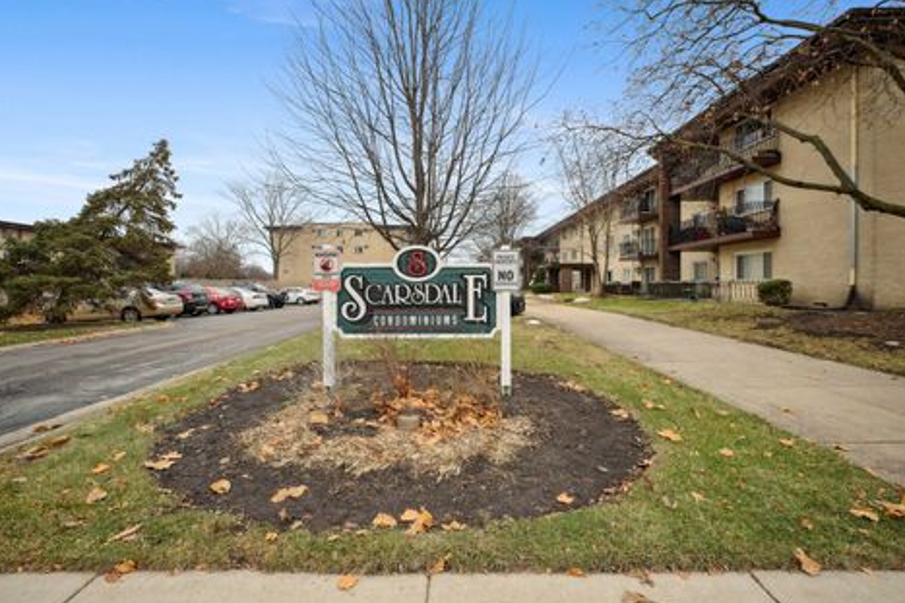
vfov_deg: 74.9
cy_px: 296
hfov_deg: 98.0
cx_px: 455
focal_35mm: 16
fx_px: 393
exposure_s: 1/50
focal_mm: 14.6
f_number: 3.5
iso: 100
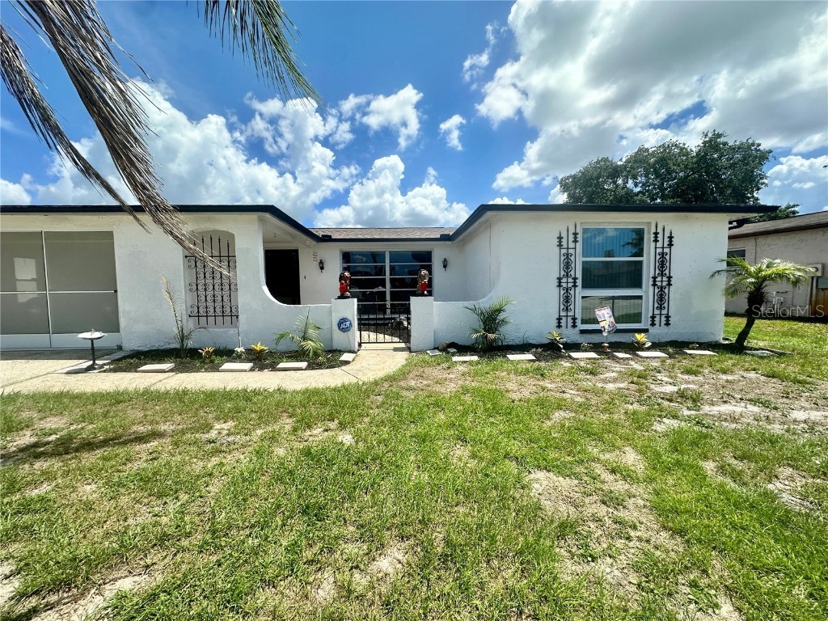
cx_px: 414
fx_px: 335
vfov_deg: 85.7
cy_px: 310
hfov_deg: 102.1
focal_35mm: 14
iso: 50
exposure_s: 1/2451
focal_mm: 2.22
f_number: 2.2
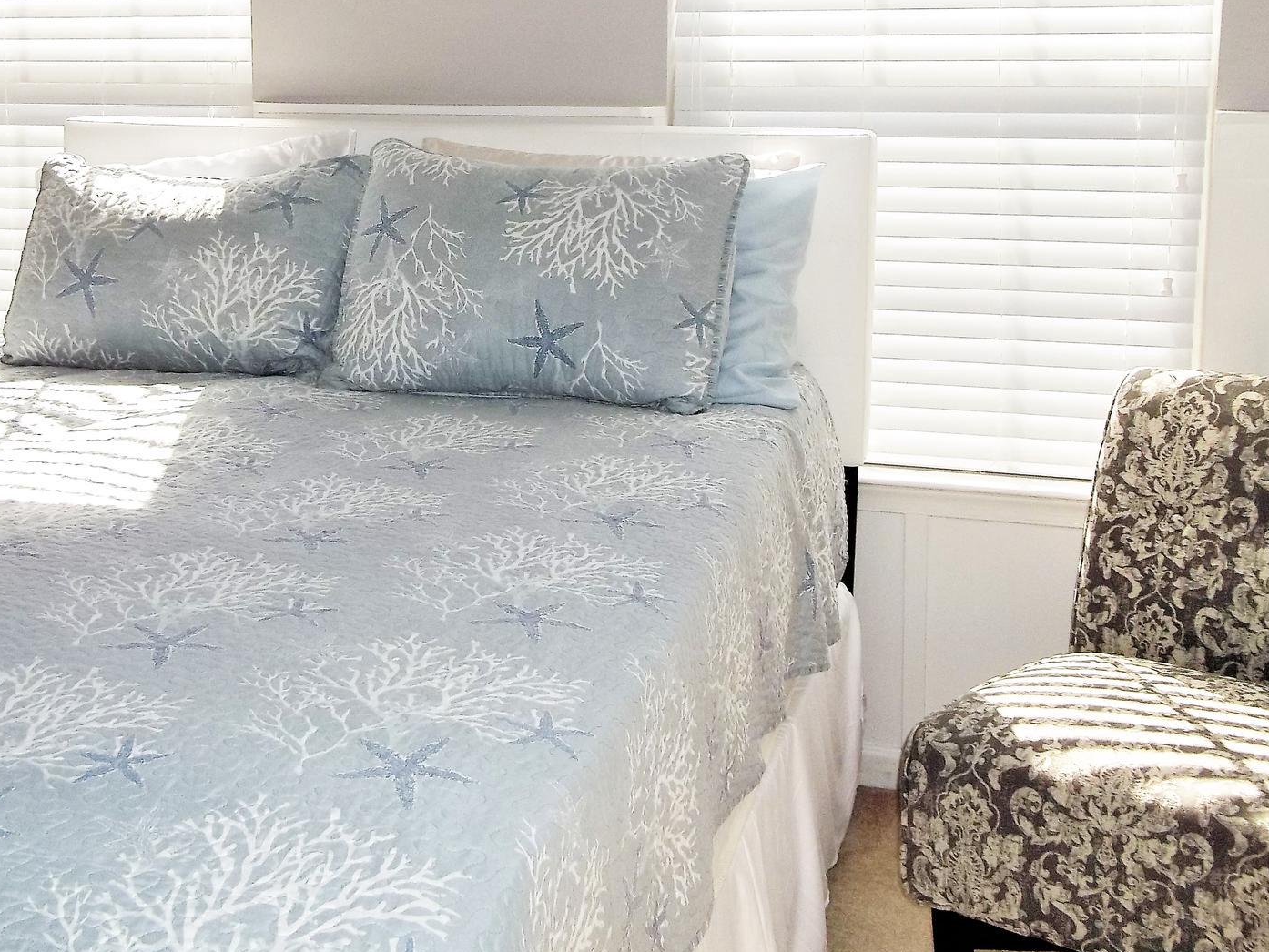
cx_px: 442
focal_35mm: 47
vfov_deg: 30.5
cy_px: 271
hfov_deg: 40.0
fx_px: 1723
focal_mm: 5.7
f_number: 2.9
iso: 80
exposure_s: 1/320
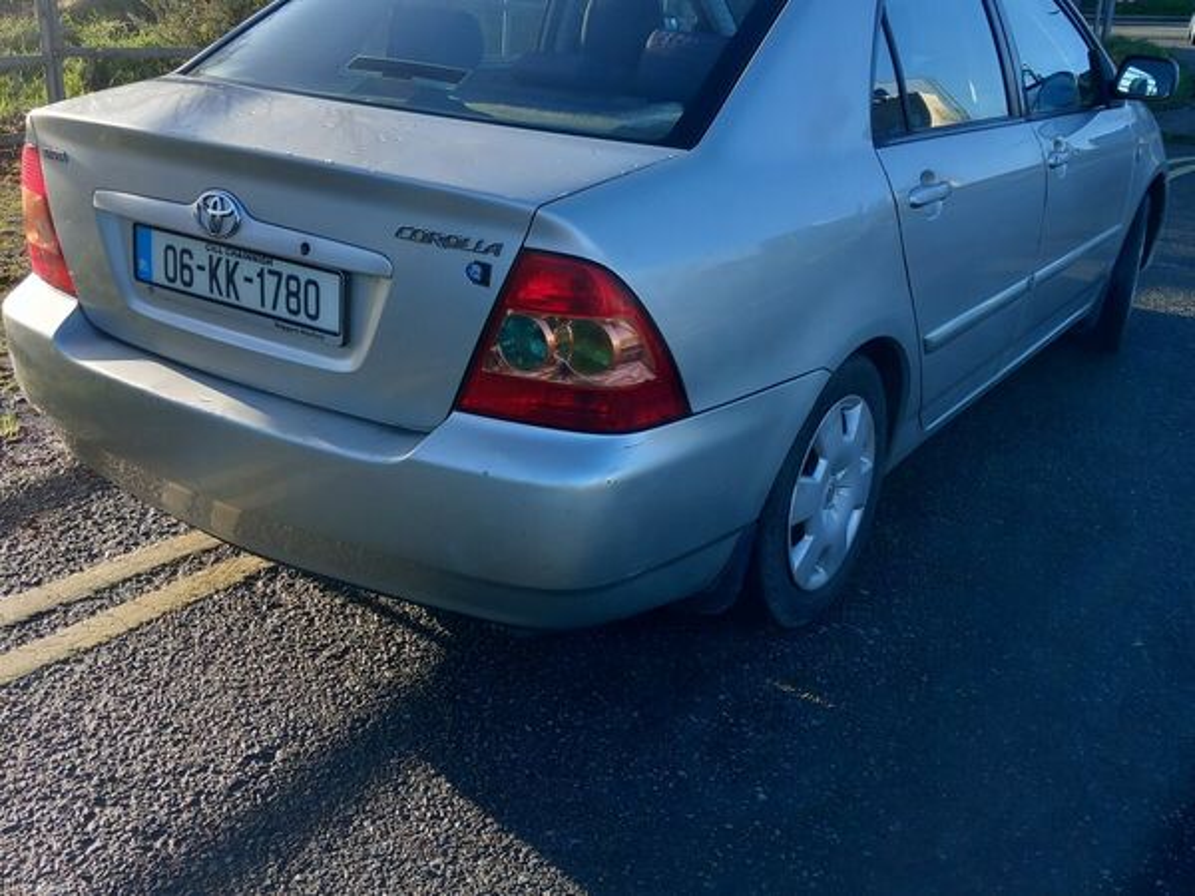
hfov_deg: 65.3
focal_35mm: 27
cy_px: 448
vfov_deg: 51.4
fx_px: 932
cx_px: 598
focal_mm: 4
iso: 20
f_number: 1.8
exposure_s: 1/121
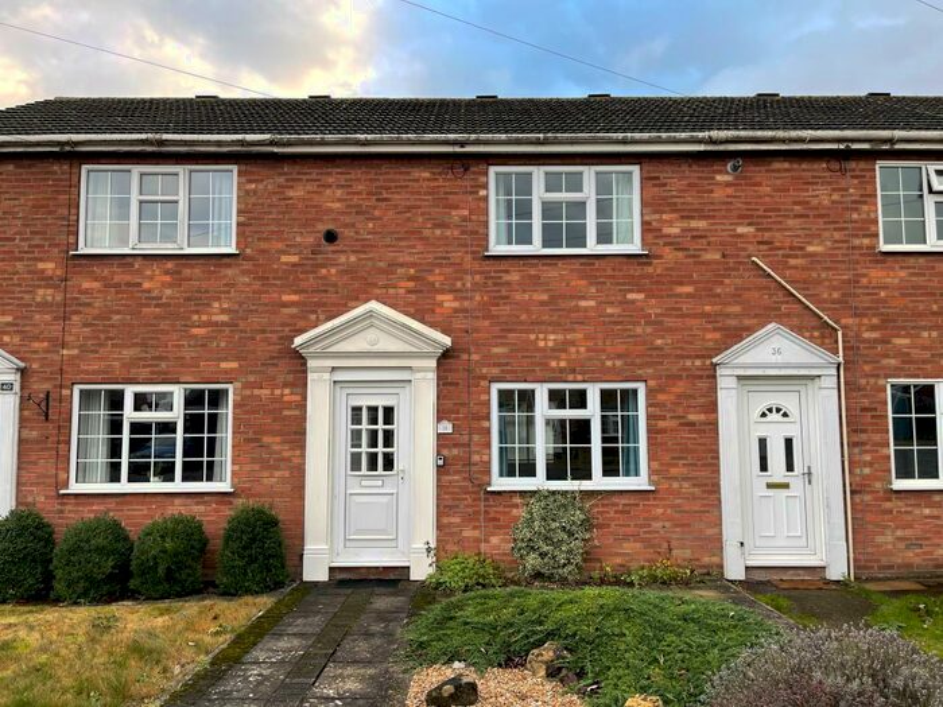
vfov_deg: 53.1
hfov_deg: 67.3
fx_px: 708
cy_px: 354
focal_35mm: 26
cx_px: 472
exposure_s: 1/121
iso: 40
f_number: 1.6
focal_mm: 5.1
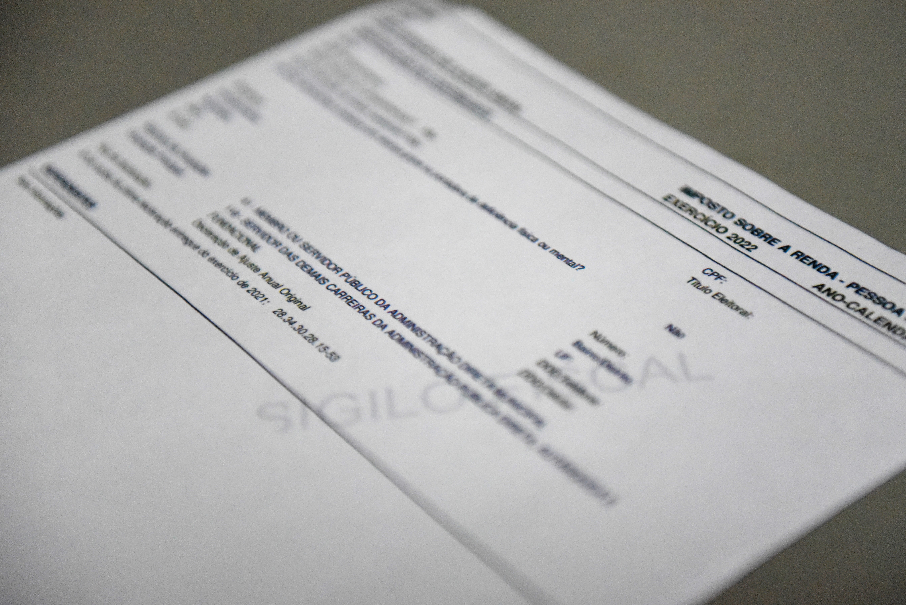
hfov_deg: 26.0
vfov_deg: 17.5
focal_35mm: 78
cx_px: 492
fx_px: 1964
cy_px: 284
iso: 12800
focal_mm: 70
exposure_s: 1/1000
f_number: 2.8
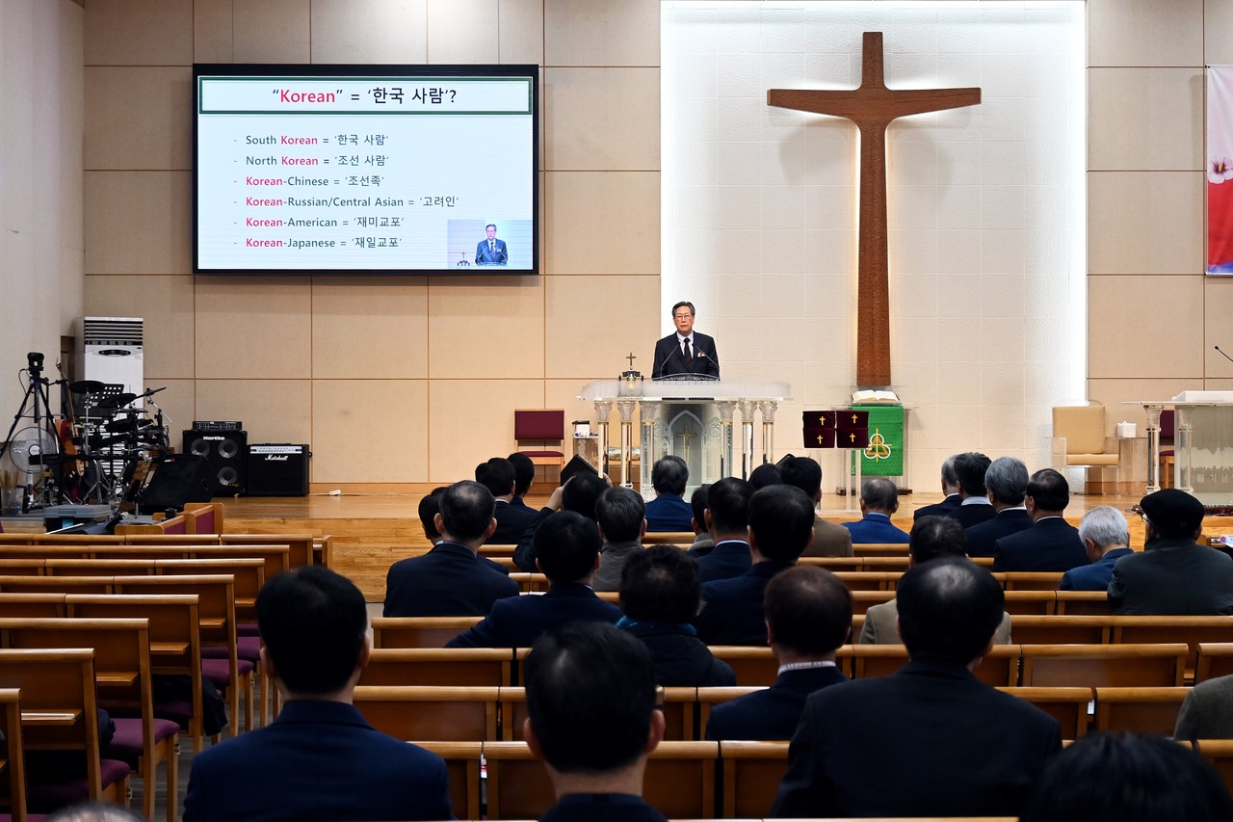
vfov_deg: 23.2
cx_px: 616
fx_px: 2003
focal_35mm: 58
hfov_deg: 34.2
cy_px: 411
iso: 900
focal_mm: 39
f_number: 5.6
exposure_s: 1/60
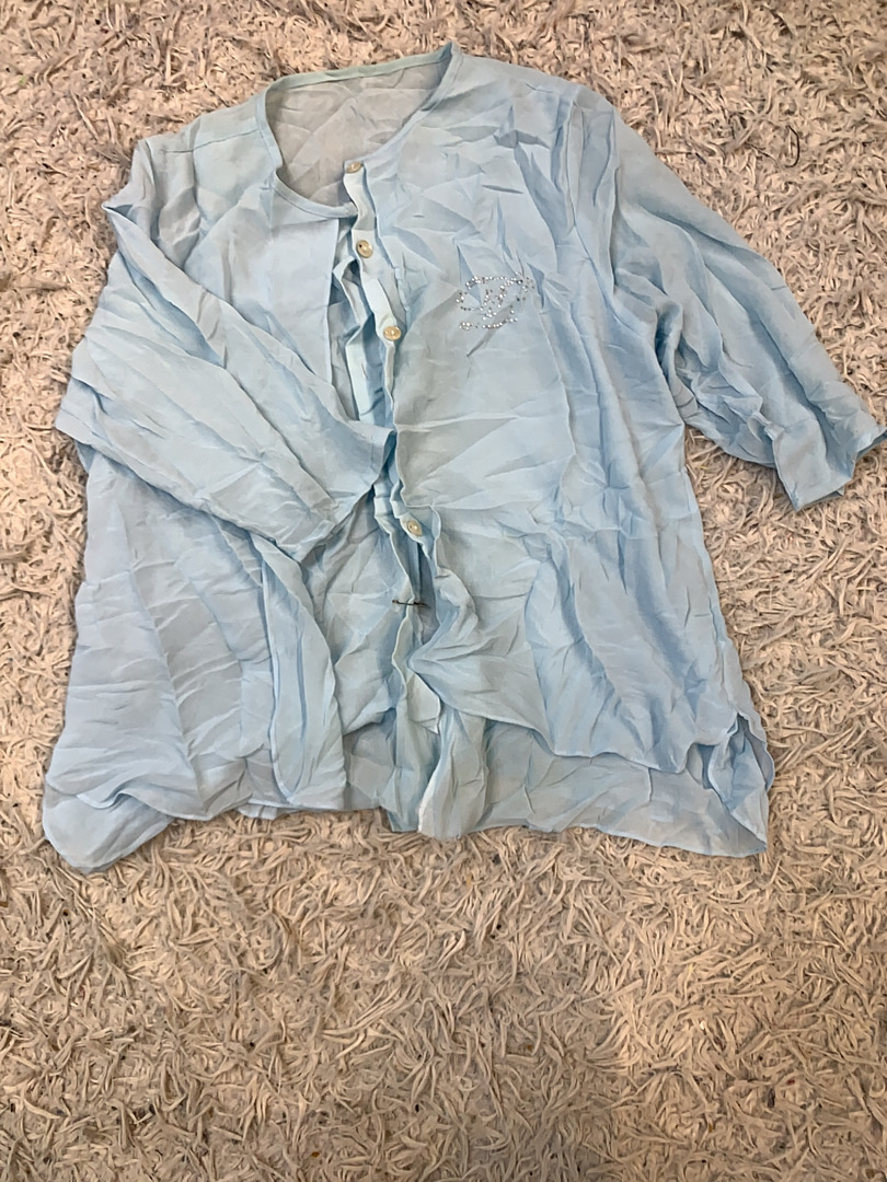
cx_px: 444
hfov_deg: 53.1
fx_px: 888
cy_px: 591
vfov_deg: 67.3
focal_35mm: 26
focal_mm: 4.25
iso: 32
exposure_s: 1/100
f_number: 1.8
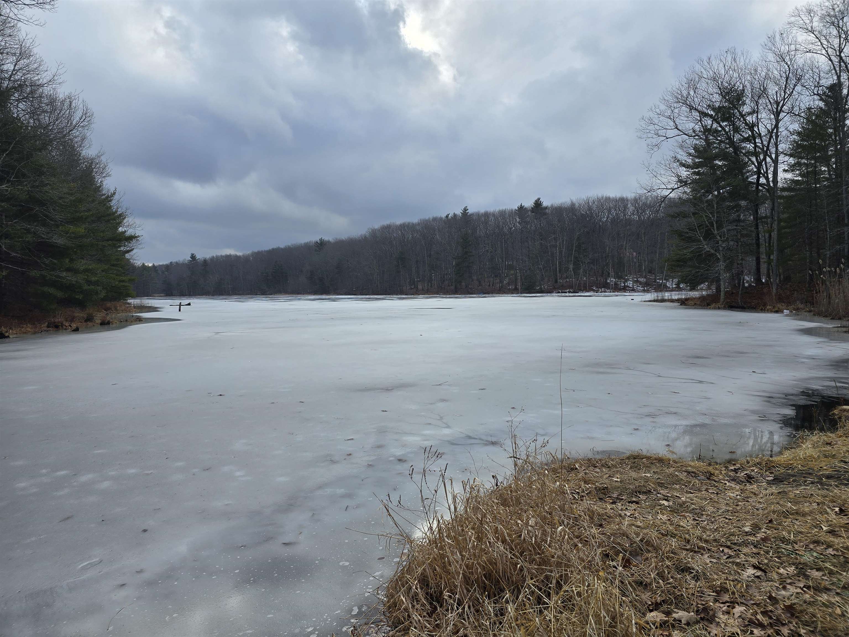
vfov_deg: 58.9
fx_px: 564
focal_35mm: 23
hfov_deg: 73.9
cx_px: 424
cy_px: 318
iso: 12
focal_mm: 6.3
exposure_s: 1/533
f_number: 1.7
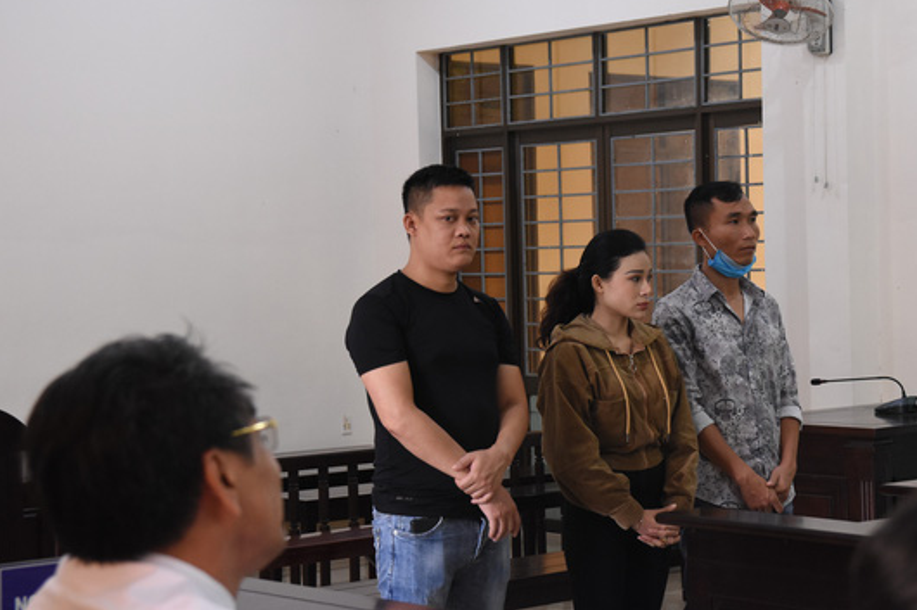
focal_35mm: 83
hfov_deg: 24.5
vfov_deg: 16.4
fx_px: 2113
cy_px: 298
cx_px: 486
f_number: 5
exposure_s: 1/80
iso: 1600
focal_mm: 50
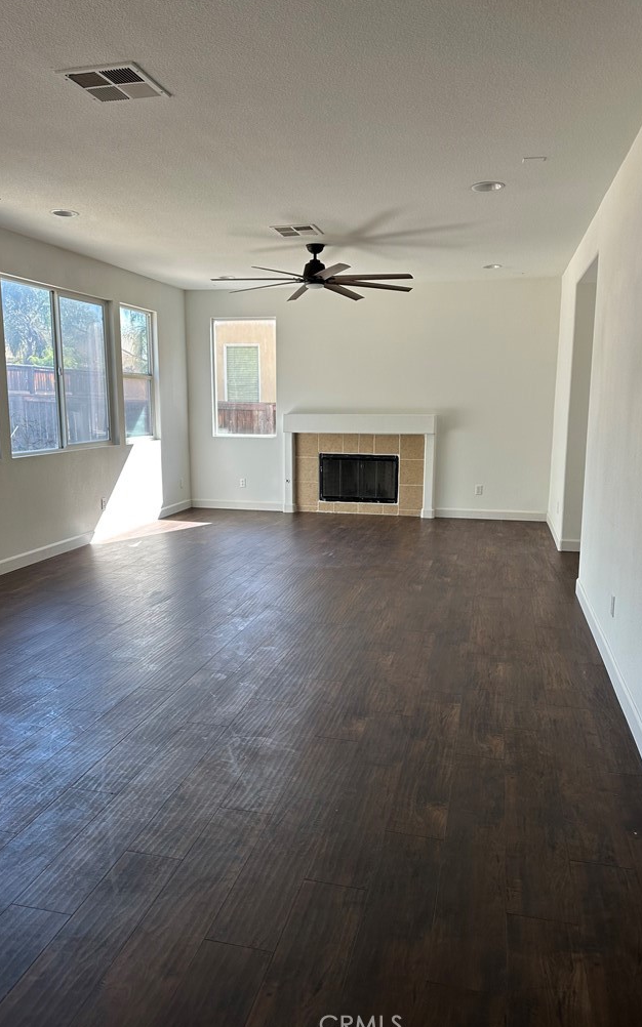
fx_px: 728
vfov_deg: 70.4
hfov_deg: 47.6
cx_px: 309
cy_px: 515
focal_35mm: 26
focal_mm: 6.86
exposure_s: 1/207
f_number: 1.78
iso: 64
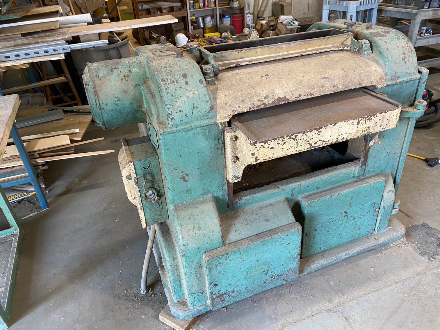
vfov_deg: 53.1
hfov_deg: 67.3
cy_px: 165
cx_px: 220
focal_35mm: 26
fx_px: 331
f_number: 1.8
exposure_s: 1/60
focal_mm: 4.25
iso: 125
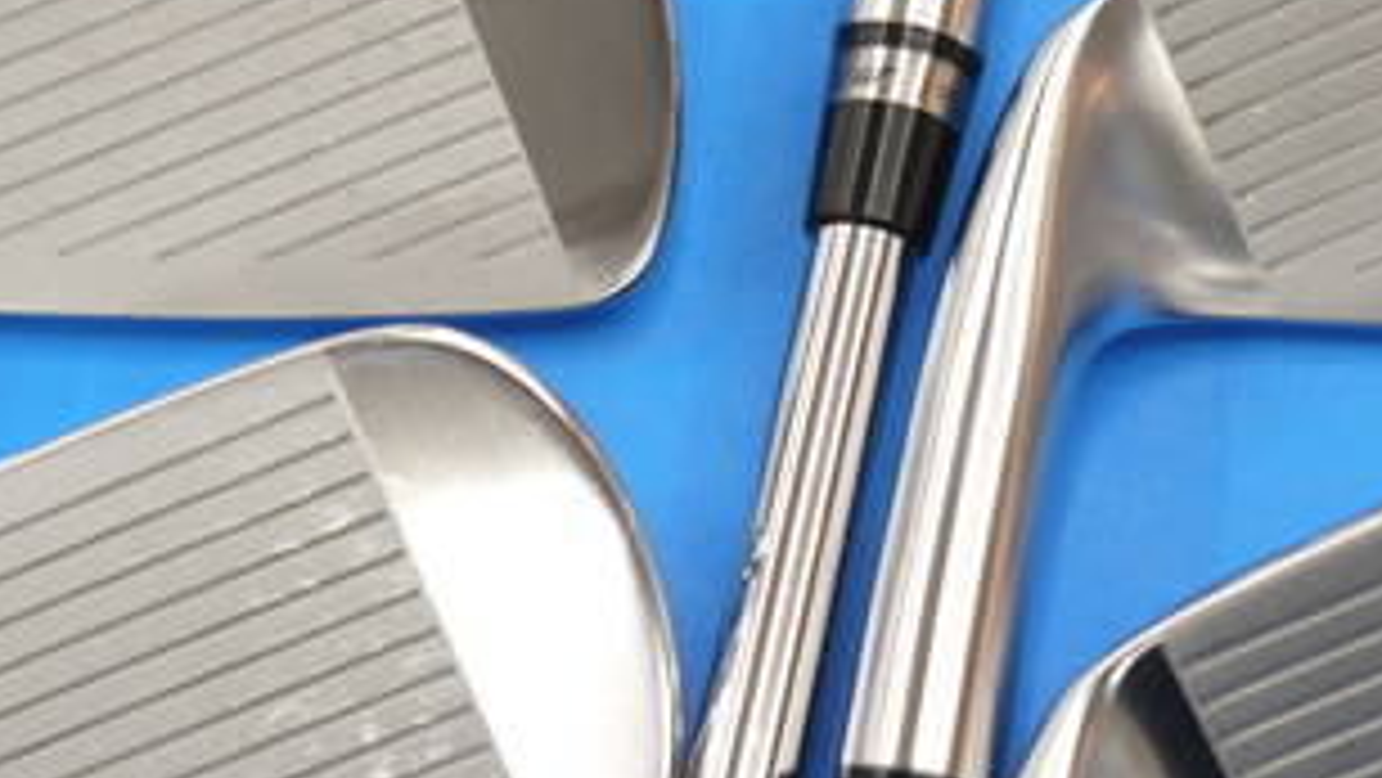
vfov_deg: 10.2
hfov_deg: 18.1
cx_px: 851
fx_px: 4326
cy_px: 40
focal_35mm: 118
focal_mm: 26
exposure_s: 1/60
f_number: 4.7
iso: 200
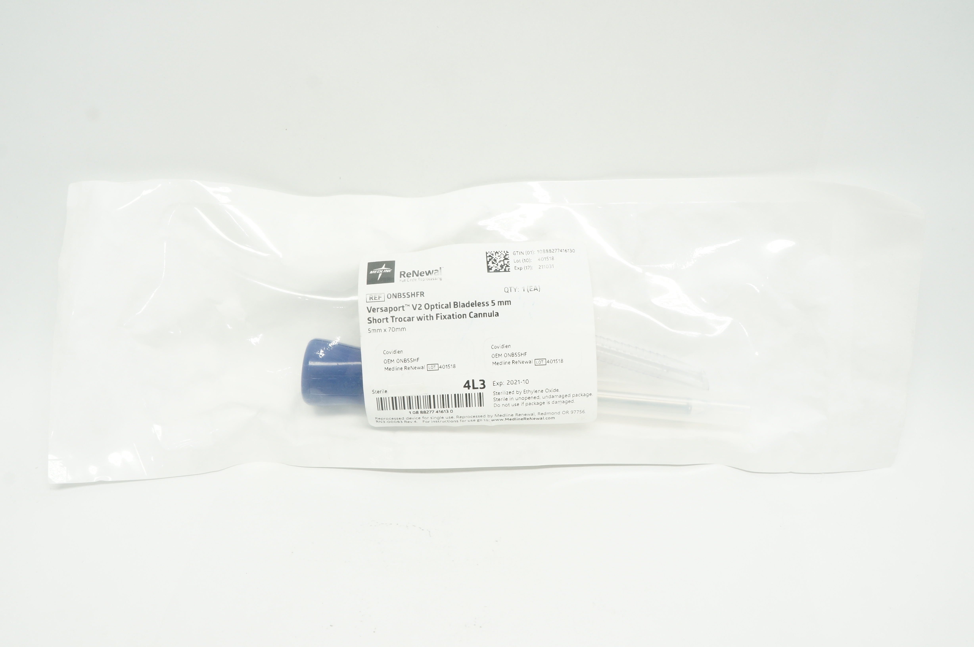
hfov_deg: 57.3
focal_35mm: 33
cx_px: 487
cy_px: 324
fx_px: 892
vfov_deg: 39.9
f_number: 11
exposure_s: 1/15
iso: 400
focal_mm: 22
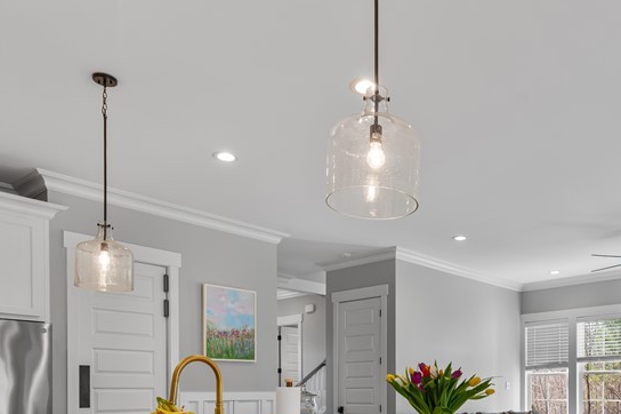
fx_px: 552
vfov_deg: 37.4
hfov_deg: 57.9
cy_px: 397
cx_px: 396
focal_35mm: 32
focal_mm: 16
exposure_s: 1/50
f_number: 8
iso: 2000
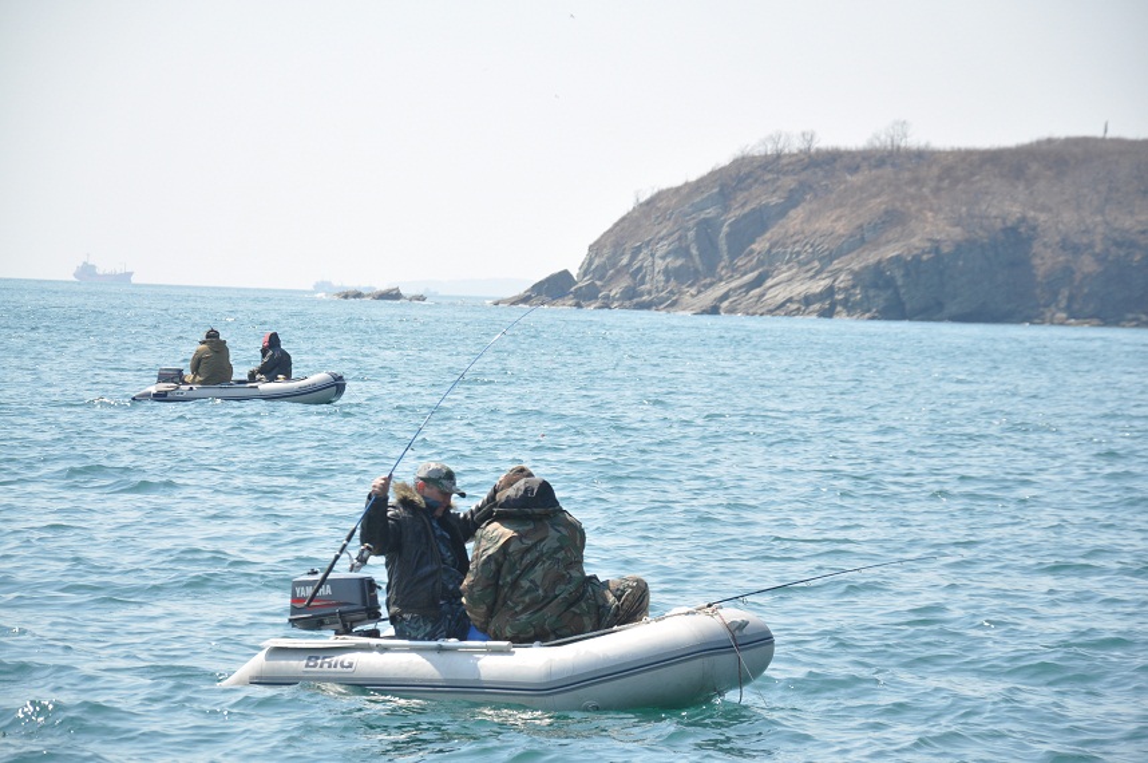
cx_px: 574
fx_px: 5017
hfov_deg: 13.1
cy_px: 382
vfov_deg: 8.7
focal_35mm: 158
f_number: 9
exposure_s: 1/320
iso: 400
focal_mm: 105
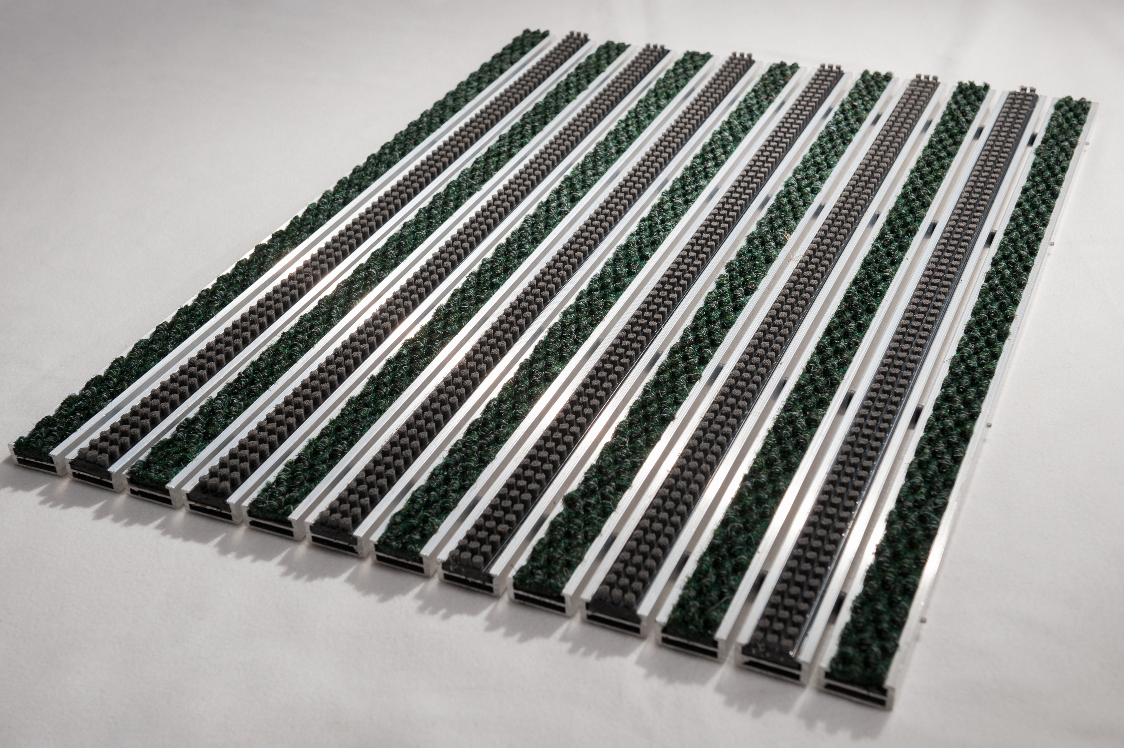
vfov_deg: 31.9
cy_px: 374
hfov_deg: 46.4
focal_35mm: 42
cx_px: 562
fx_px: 1310
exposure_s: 1/125
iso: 200
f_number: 8
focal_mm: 42
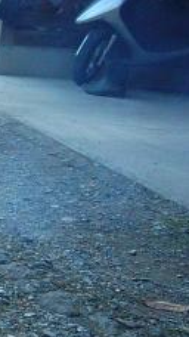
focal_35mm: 107
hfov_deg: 10.2
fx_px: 955
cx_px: -219
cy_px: 163
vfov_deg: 20.0
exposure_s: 1/60
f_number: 2.8
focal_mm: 5.8
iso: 100
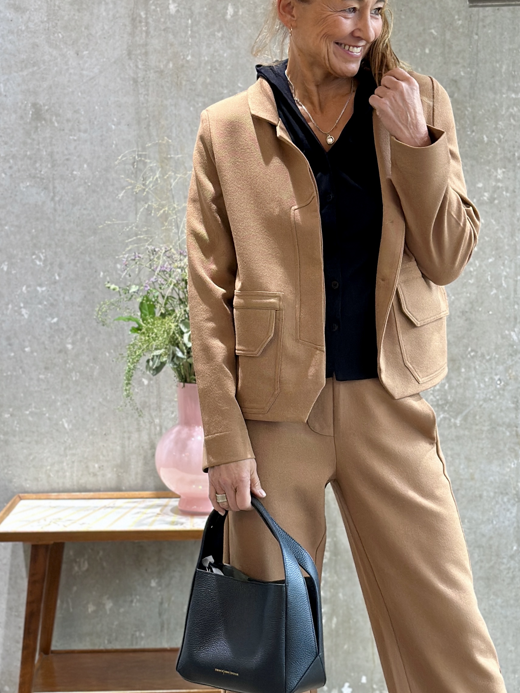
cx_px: 246
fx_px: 1702
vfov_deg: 23.0
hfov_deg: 17.4
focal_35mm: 85
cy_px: 418
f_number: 1.78
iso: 125
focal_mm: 6.86
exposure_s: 1/100
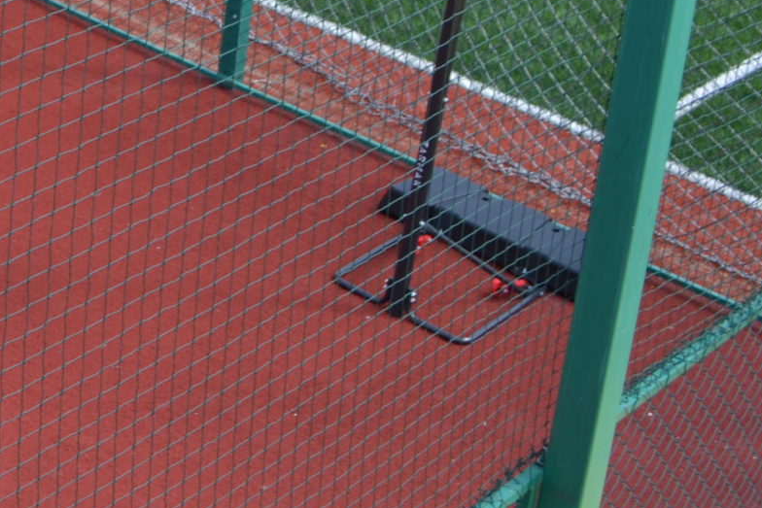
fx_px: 2075
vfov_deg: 13.2
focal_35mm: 98
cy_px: -258
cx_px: -405
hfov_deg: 18.3
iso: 100
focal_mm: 20
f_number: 6.3
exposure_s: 1/160
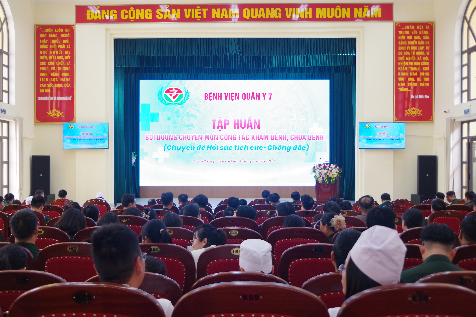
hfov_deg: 45.4
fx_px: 569
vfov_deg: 31.2
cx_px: 234
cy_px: 158
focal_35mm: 43
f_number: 4
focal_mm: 28
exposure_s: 1/40
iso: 400
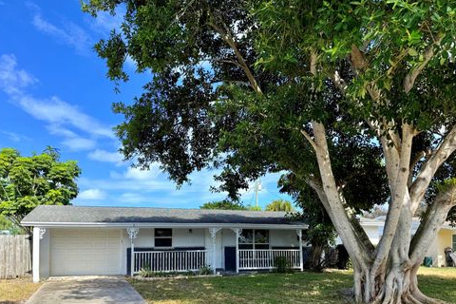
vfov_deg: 49.4
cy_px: 172
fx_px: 329
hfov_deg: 69.4
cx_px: 225
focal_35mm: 26
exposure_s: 1/3145
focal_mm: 6.76
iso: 80
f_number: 1.78
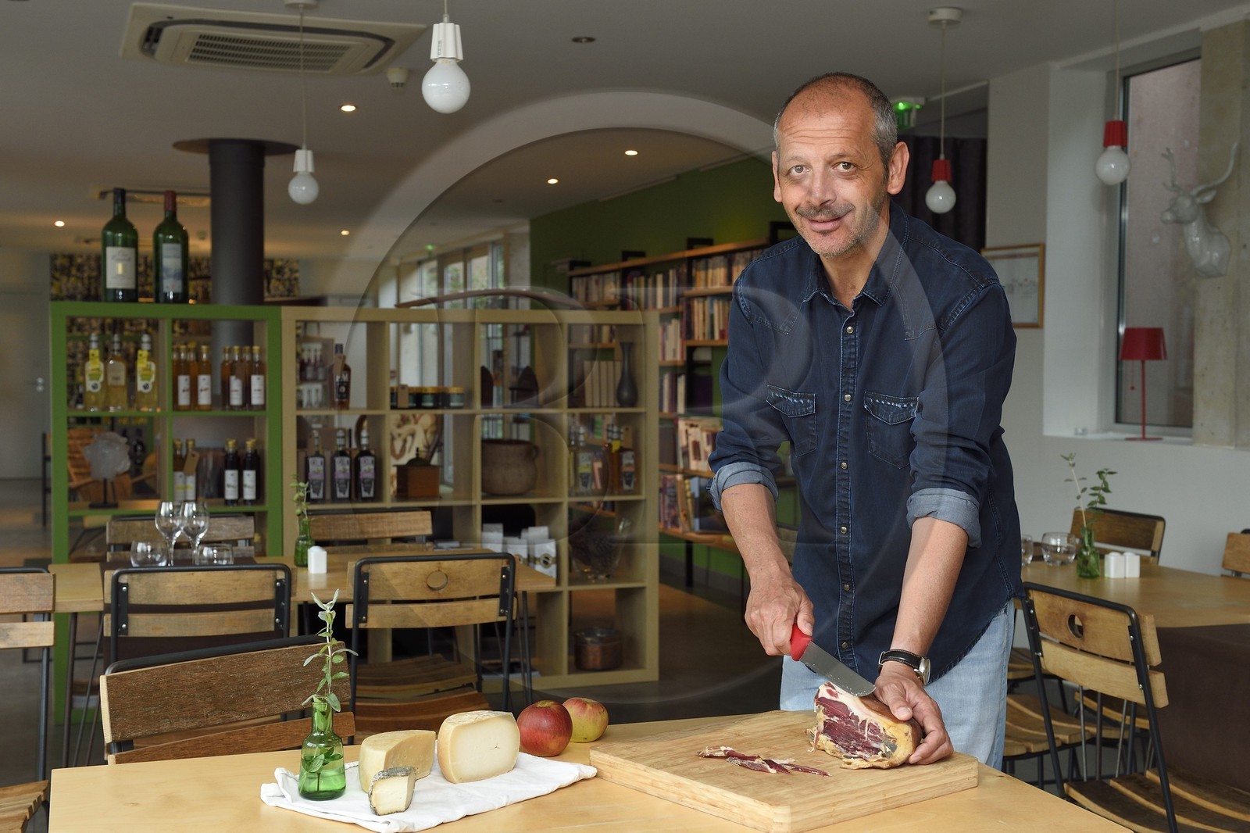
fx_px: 1458
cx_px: 625
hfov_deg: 46.4
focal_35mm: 42
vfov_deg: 31.9
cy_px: 416
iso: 800
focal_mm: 42
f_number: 6.3
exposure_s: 1/40
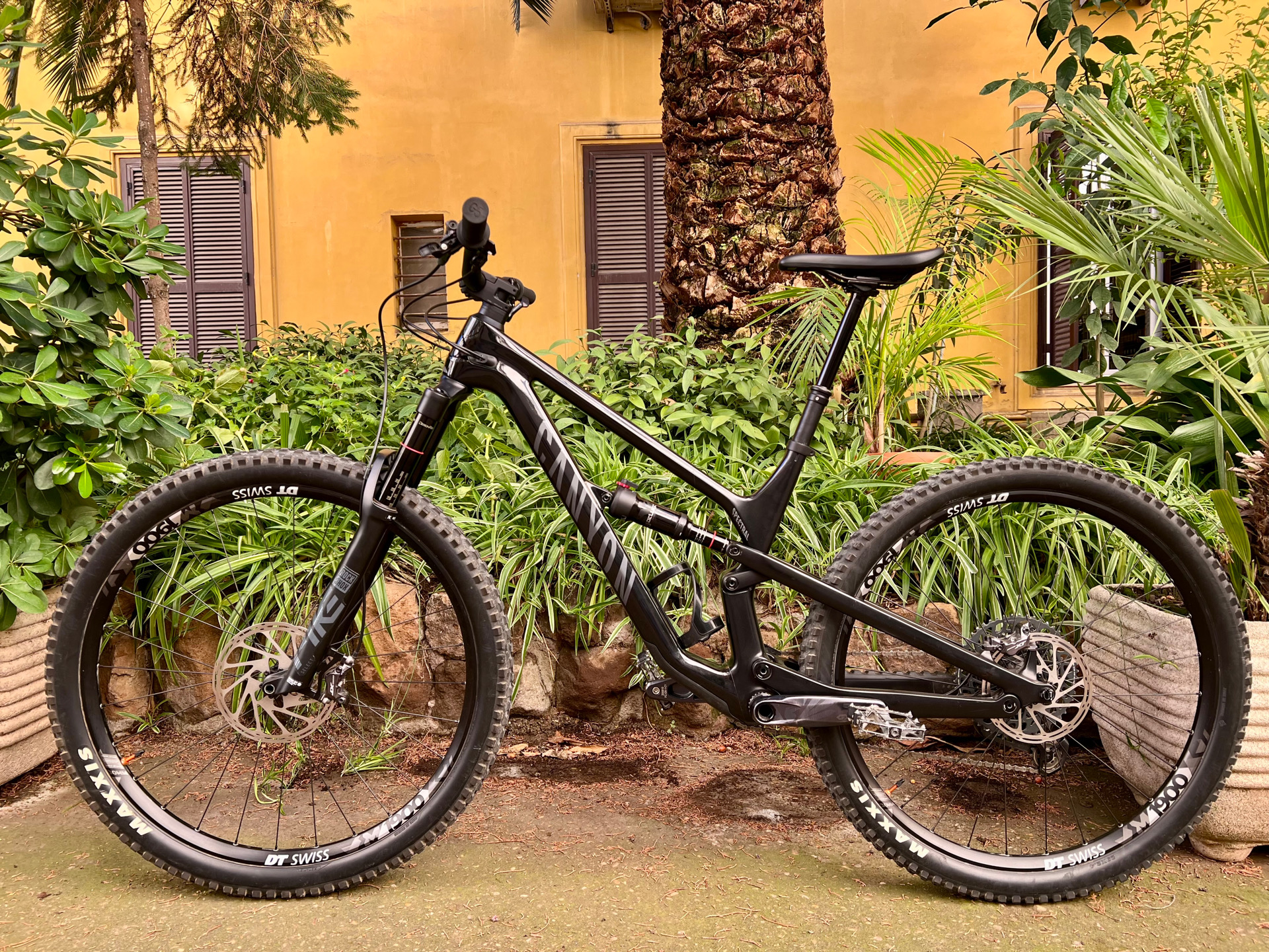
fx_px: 953
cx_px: 634
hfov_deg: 67.3
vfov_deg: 53.1
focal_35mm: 26
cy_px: 476
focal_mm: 5.7
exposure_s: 1/121
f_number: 1.5
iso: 50
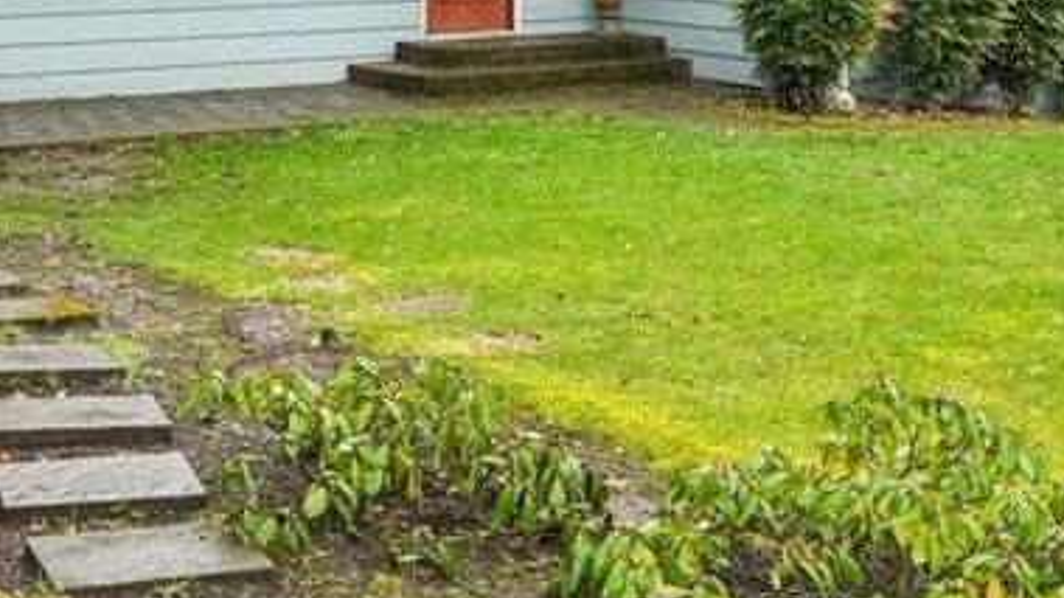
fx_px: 2116
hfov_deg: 27.7
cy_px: -167
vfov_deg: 15.4
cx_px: 223
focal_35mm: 75
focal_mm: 16
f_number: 8
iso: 400
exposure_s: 1/100
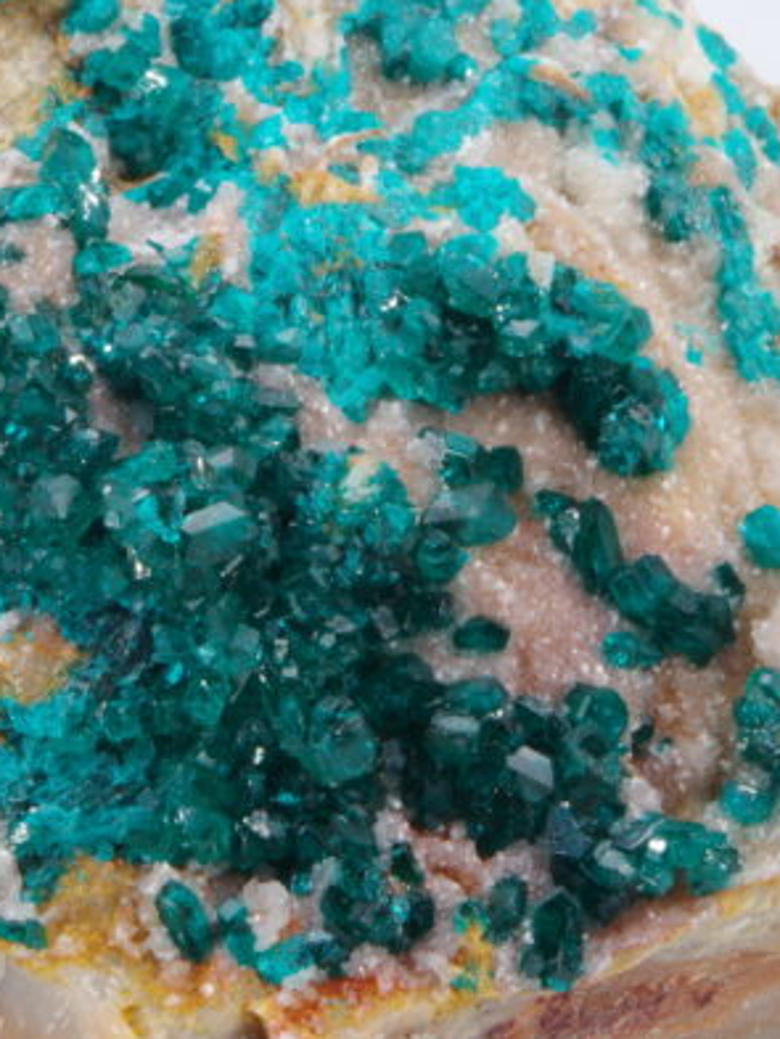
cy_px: 522
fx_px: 3603
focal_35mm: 120
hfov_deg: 12.3
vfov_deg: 16.4
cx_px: 312
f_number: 6.3
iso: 100
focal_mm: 55
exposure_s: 1/2
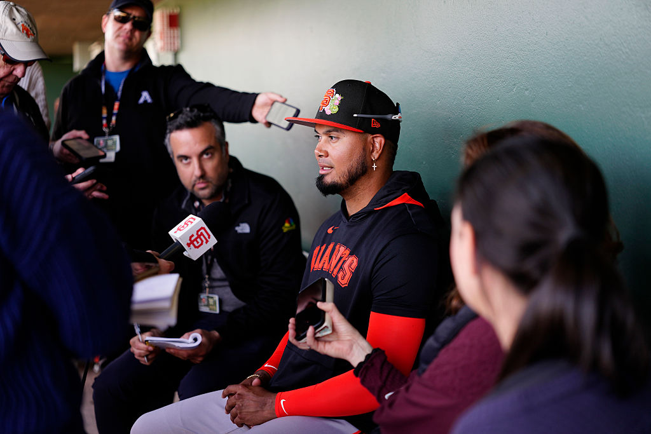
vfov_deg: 27.0
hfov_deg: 39.6
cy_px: 217
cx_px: 326
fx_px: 904
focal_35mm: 50
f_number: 2
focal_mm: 50
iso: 320
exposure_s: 1/320
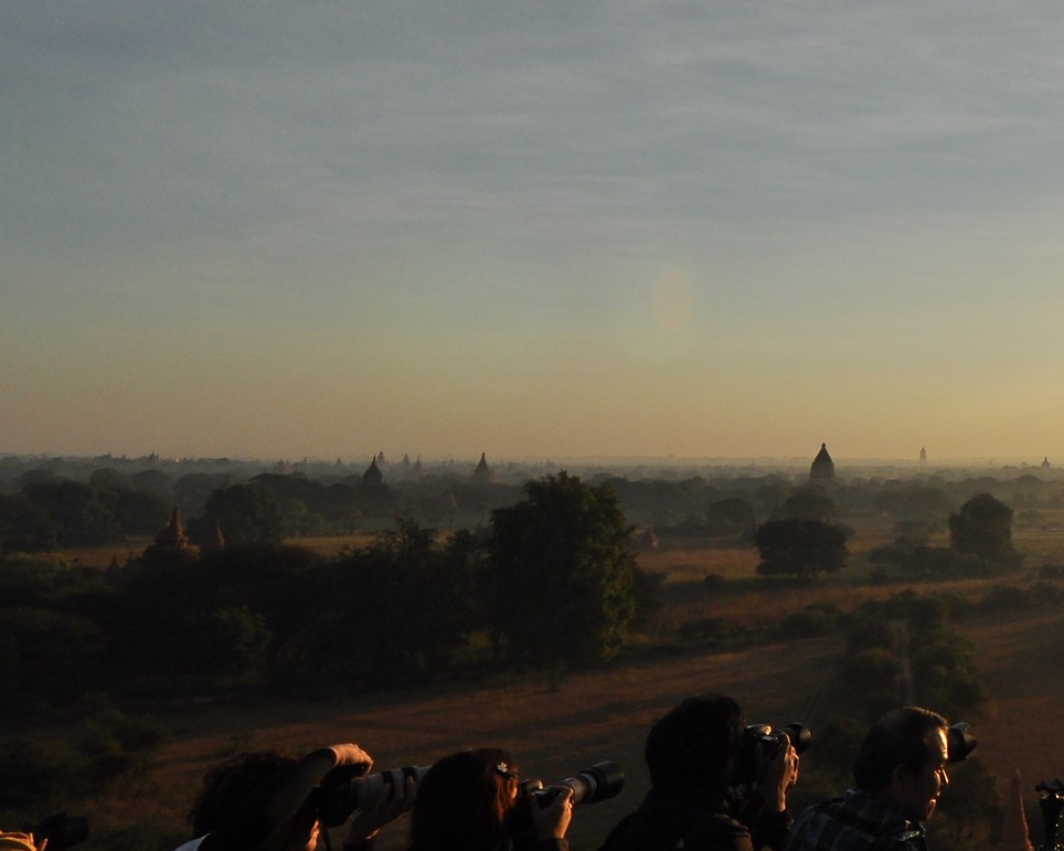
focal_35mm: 35
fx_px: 1102
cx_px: 1212
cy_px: 328
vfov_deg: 42.0
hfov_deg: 40.1
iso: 320
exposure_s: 1/1600
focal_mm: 10
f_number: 7.1
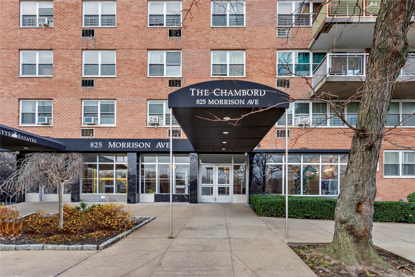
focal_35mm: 18
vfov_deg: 67.4
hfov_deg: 90.0
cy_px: 138
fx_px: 207
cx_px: 208
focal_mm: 12
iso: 100
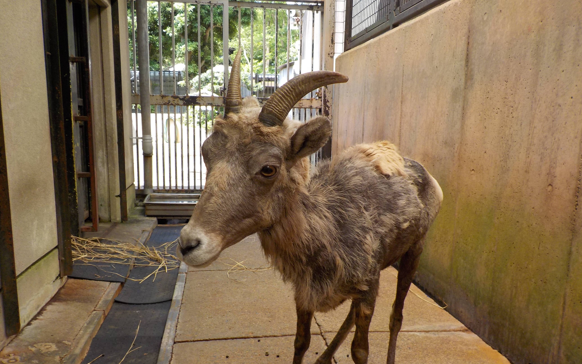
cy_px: 219
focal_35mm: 32
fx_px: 508
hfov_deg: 59.7
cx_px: 290
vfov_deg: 39.3
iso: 125
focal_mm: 4.1
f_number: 3.3
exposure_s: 1/100
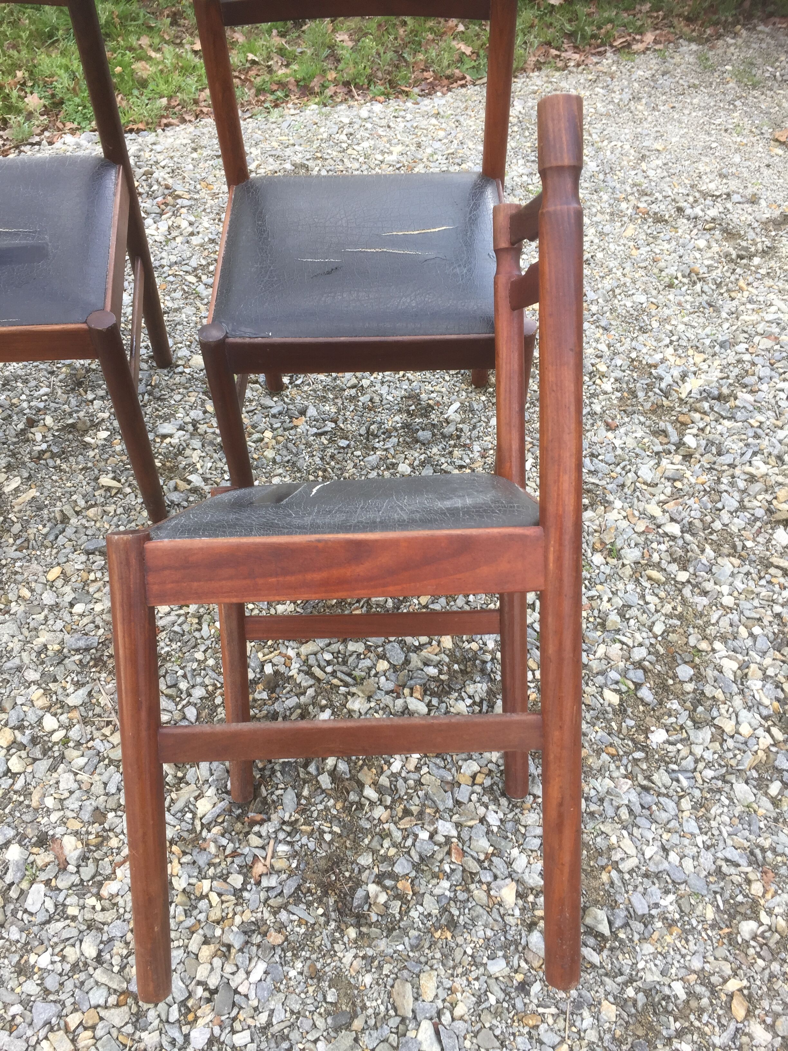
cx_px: 394
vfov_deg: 61.7
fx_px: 880
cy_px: 526
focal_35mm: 29
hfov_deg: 48.2
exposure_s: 1/124
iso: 32
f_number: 2.2
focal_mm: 4.15
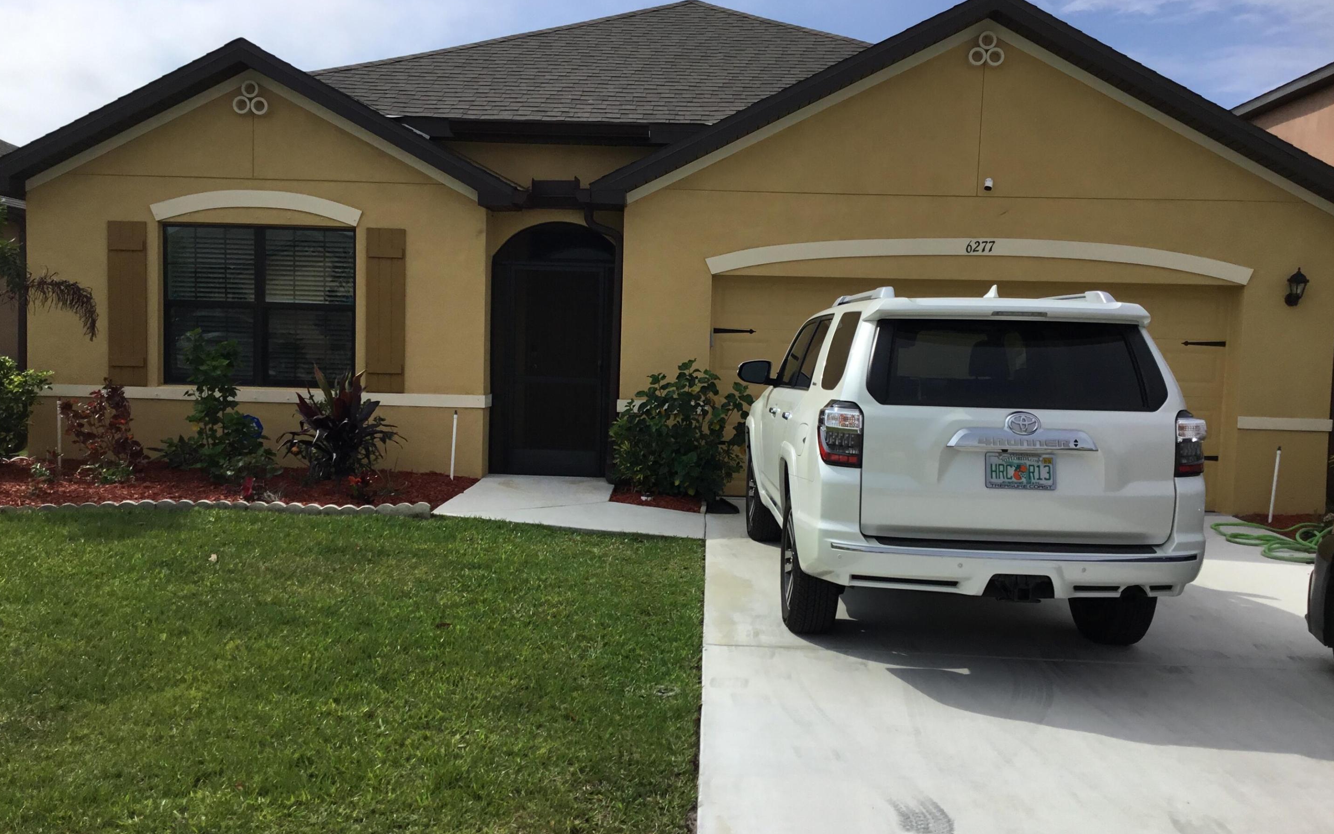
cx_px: 667
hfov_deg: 58.1
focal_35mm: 33
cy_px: 431
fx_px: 1200
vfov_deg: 38.3
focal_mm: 3.3
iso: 25
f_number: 2.4
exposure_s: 1/2398
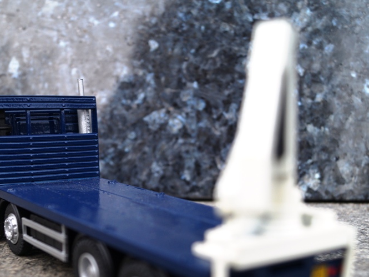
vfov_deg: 26.2
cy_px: 213
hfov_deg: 34.8
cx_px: 139
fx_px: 586
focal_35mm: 55
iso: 125
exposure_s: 1/160
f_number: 4
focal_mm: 22
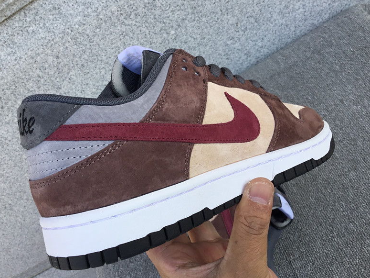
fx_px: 385
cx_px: 174
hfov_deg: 51.3
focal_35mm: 36
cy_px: 131
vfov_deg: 39.6
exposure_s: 1/354
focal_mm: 3.3
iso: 25
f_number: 2.4
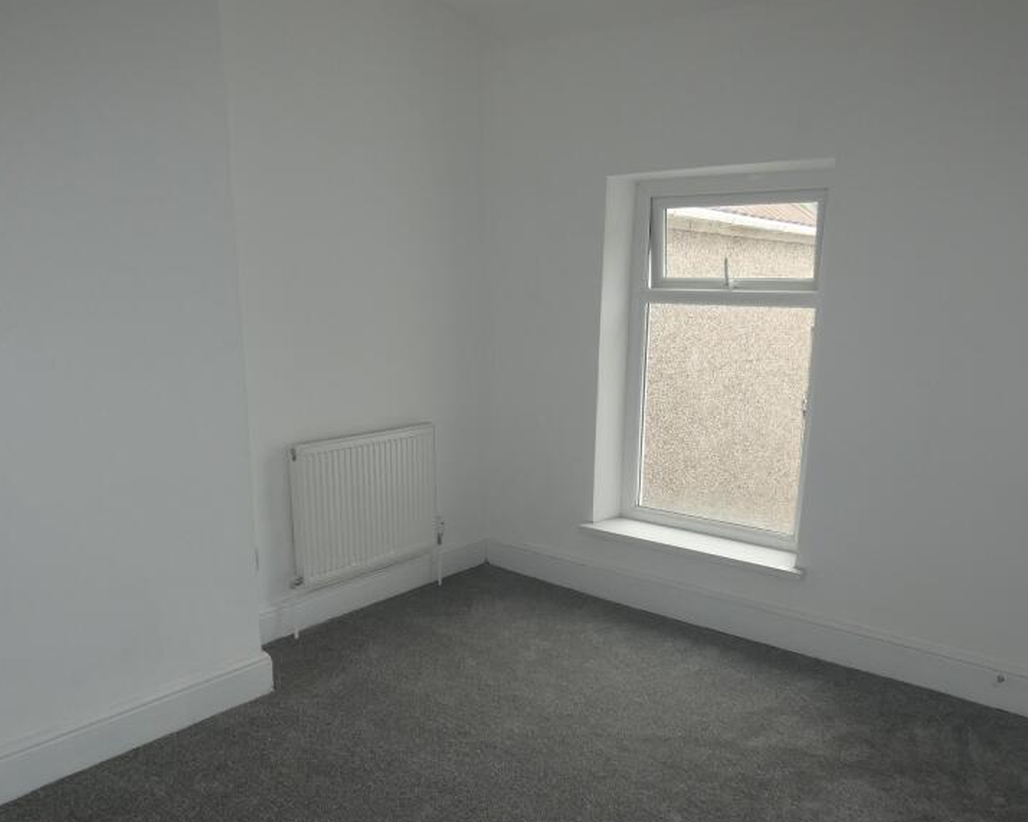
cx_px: 501
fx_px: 852
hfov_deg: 62.2
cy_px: 531
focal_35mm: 28
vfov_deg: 50.8
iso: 80
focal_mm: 3.6
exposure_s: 1/60
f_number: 2.8
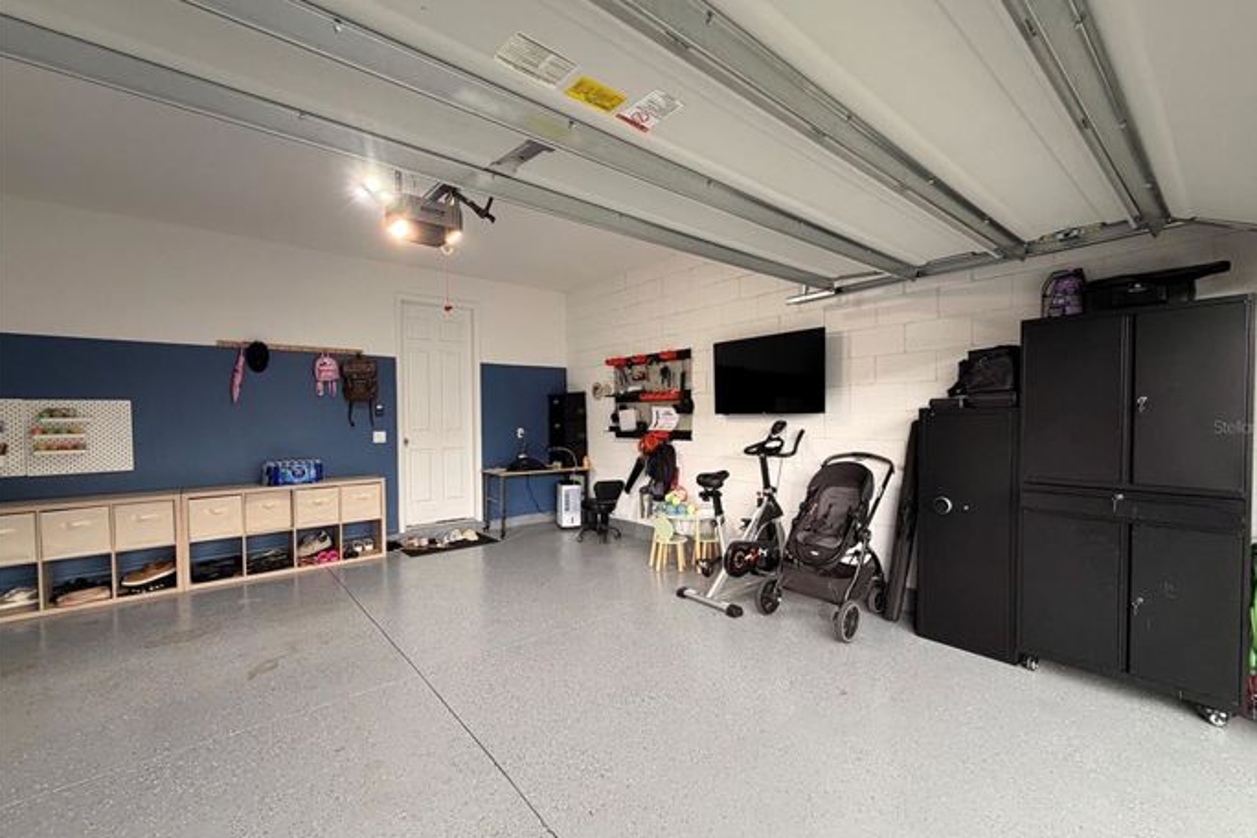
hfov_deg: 100.4
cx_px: 642
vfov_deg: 77.3
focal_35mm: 15
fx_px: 524
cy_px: 426
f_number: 2.2
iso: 200
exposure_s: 1/60
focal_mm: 2.22
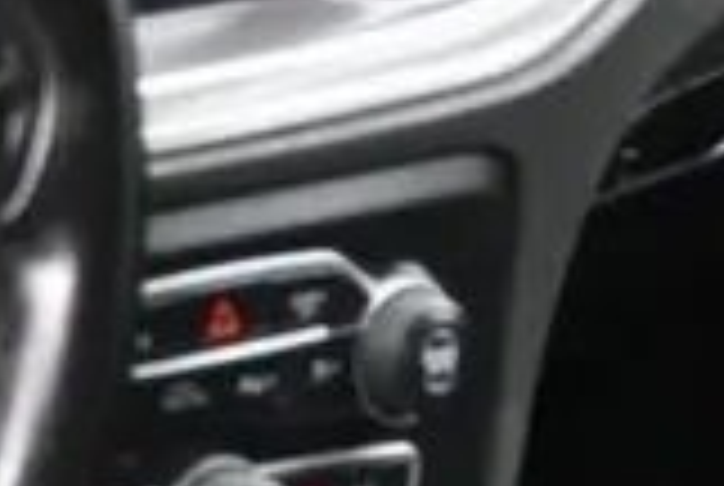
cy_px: 493
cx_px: -782
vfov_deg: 5.8
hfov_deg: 8.2
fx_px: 4799
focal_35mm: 238
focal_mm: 25
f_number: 4.2
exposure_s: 1/125
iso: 2800
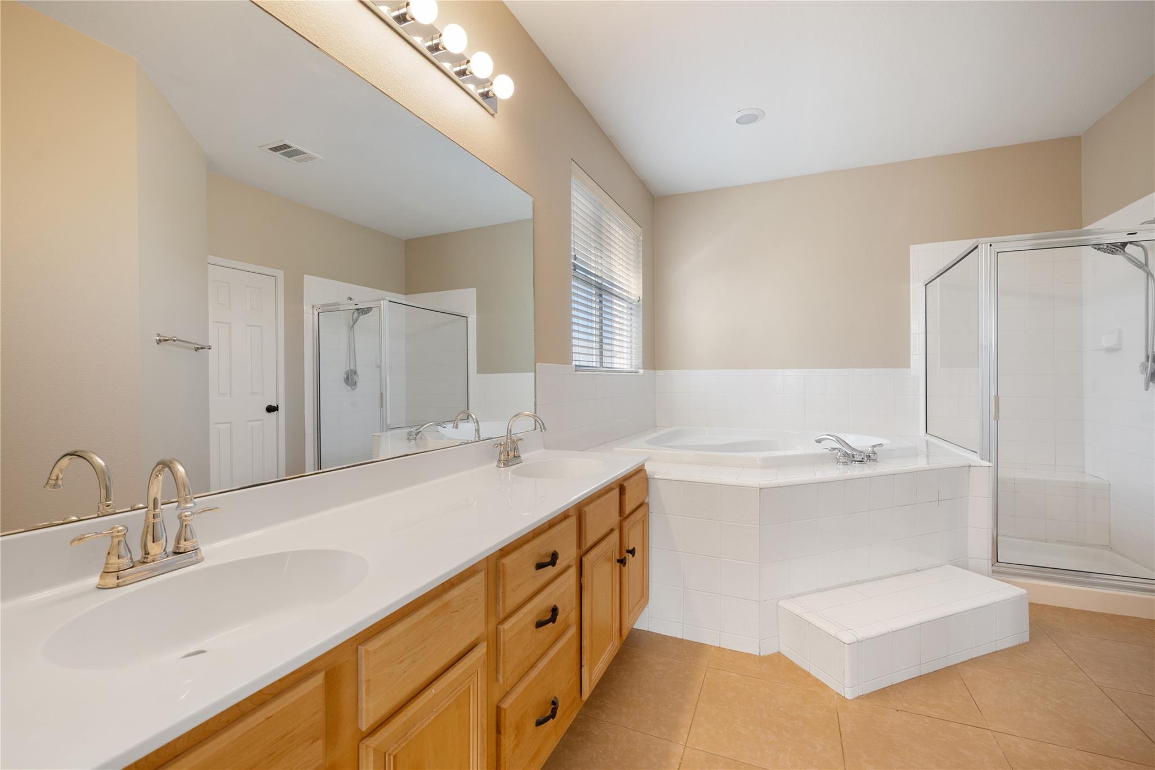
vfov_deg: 73.8
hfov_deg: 96.7
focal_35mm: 16
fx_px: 513
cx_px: 578
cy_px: 385
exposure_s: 1/15
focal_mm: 16
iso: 400
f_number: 8
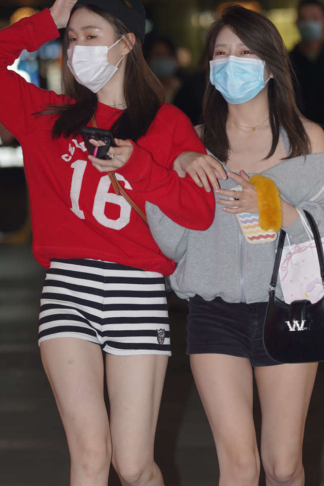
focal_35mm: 258
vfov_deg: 8.0
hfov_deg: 5.3
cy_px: 300
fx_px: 3483
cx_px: 110
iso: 500
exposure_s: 1/200
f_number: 3.2
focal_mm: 135
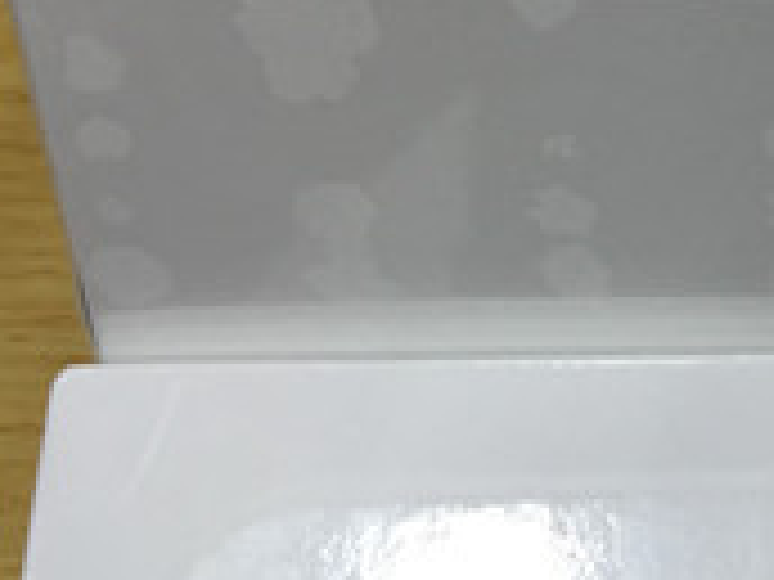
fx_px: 2258
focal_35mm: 101
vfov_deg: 14.6
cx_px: 1170
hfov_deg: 17.4
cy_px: 135
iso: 32
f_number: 2.2
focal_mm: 4.15
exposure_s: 1/60
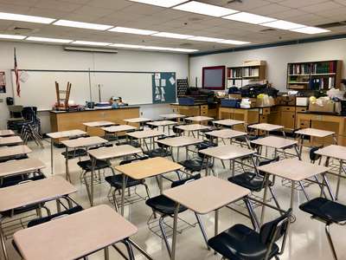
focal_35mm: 28
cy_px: 130
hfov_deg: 63.4
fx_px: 280
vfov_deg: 49.7
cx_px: 173
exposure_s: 1/30
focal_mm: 4
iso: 32
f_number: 1.8
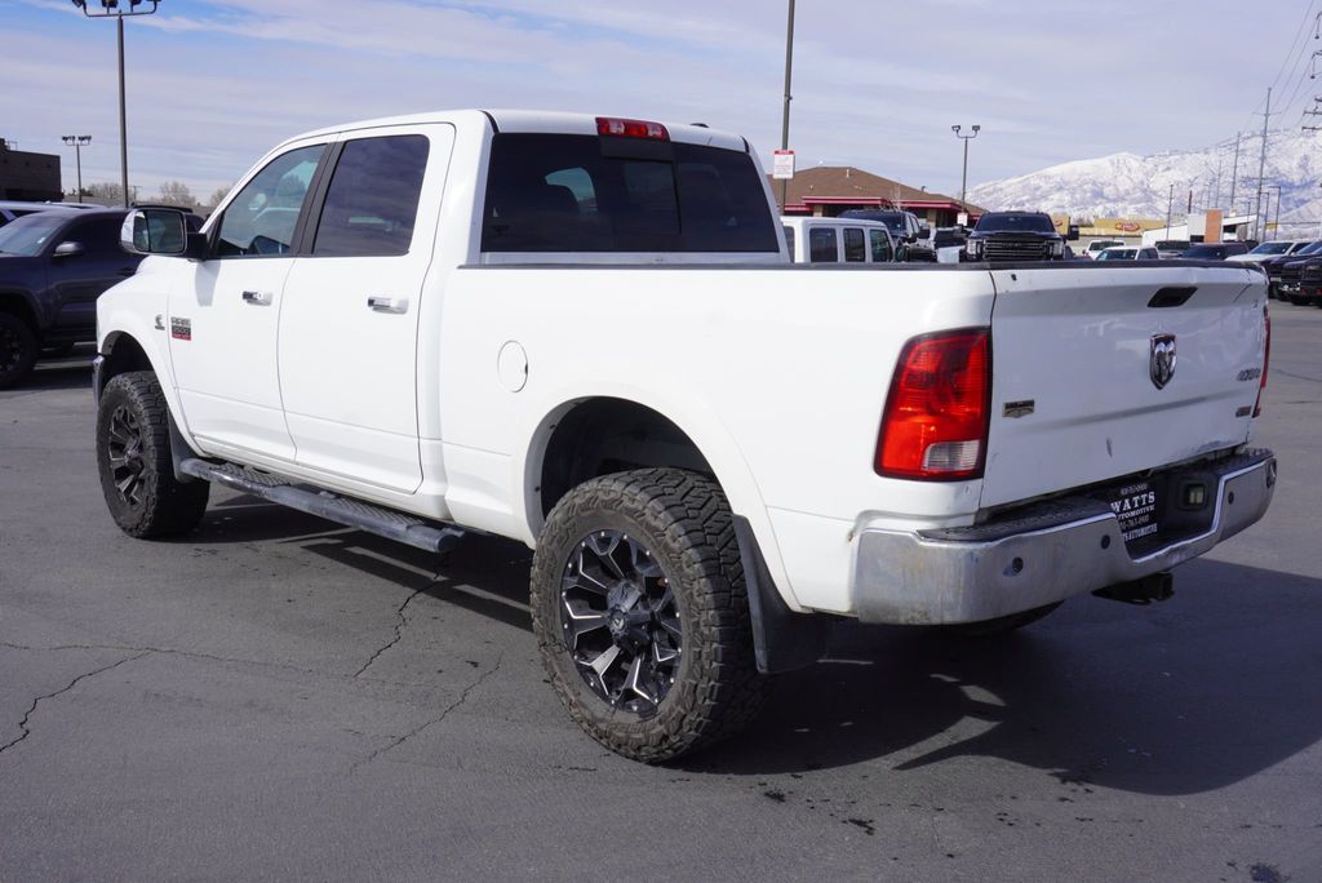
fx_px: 1268
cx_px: 661
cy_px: 442
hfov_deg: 55.1
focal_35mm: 34
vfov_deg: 38.4
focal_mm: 23
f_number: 10
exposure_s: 1/200
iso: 100
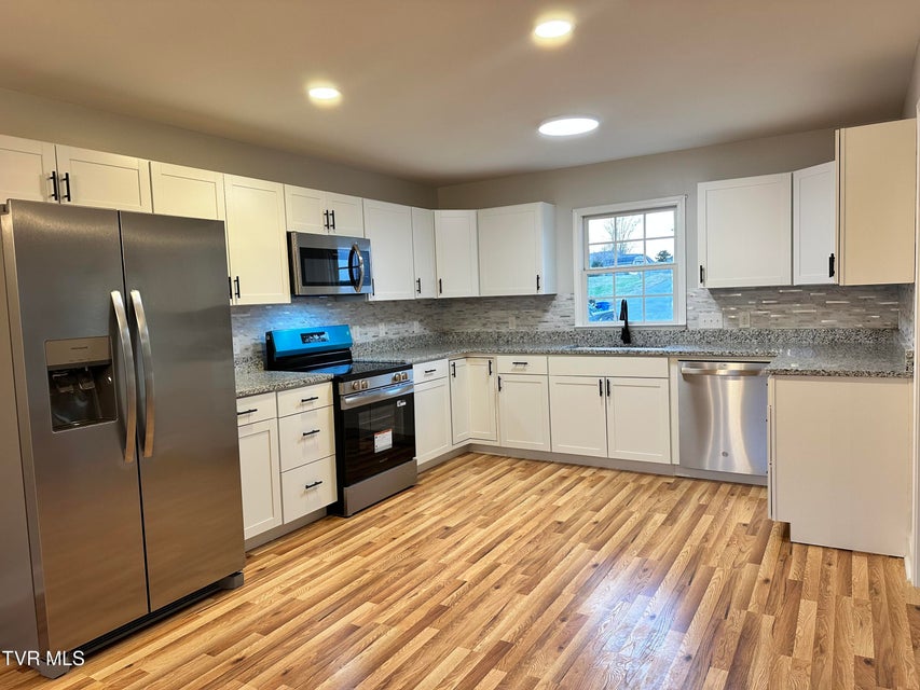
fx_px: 638
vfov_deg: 56.8
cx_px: 460
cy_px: 345
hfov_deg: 71.6
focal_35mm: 24
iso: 125
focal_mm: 6.86
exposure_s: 1/60
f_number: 1.78
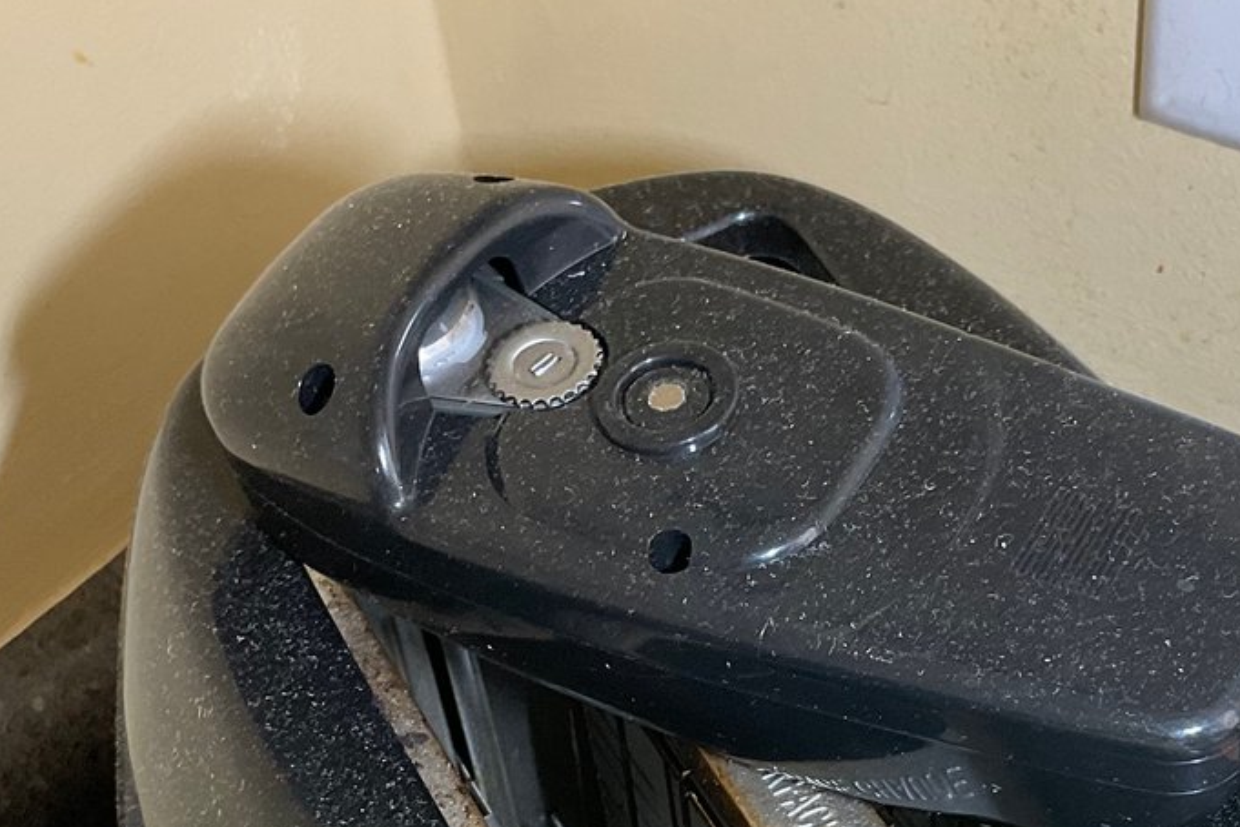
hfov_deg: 30.0
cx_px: 777
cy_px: 839
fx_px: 2308
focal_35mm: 67
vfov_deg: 19.7
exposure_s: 1/79
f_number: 1.8
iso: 64
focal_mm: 3
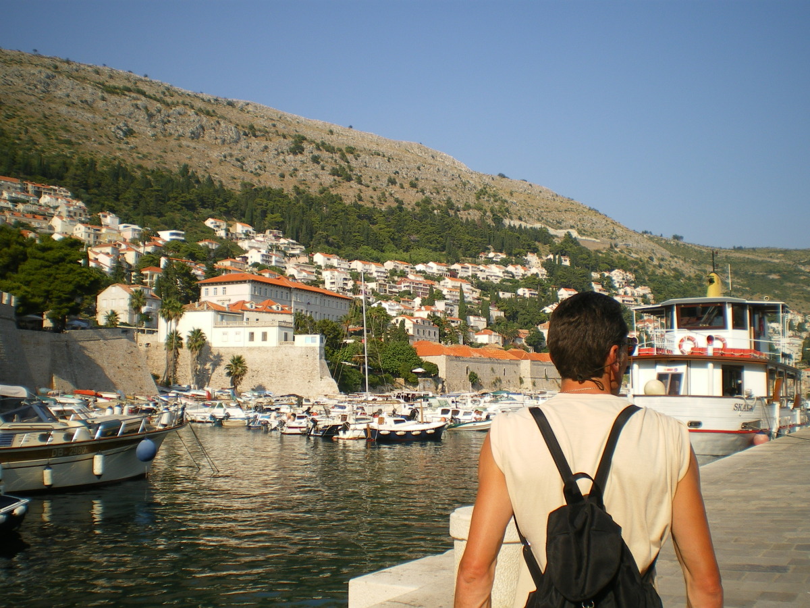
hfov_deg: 51.4
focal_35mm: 36
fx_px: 842
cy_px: 304
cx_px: 405
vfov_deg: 39.7
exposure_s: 1/500
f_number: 4.6
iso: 50
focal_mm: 6.3
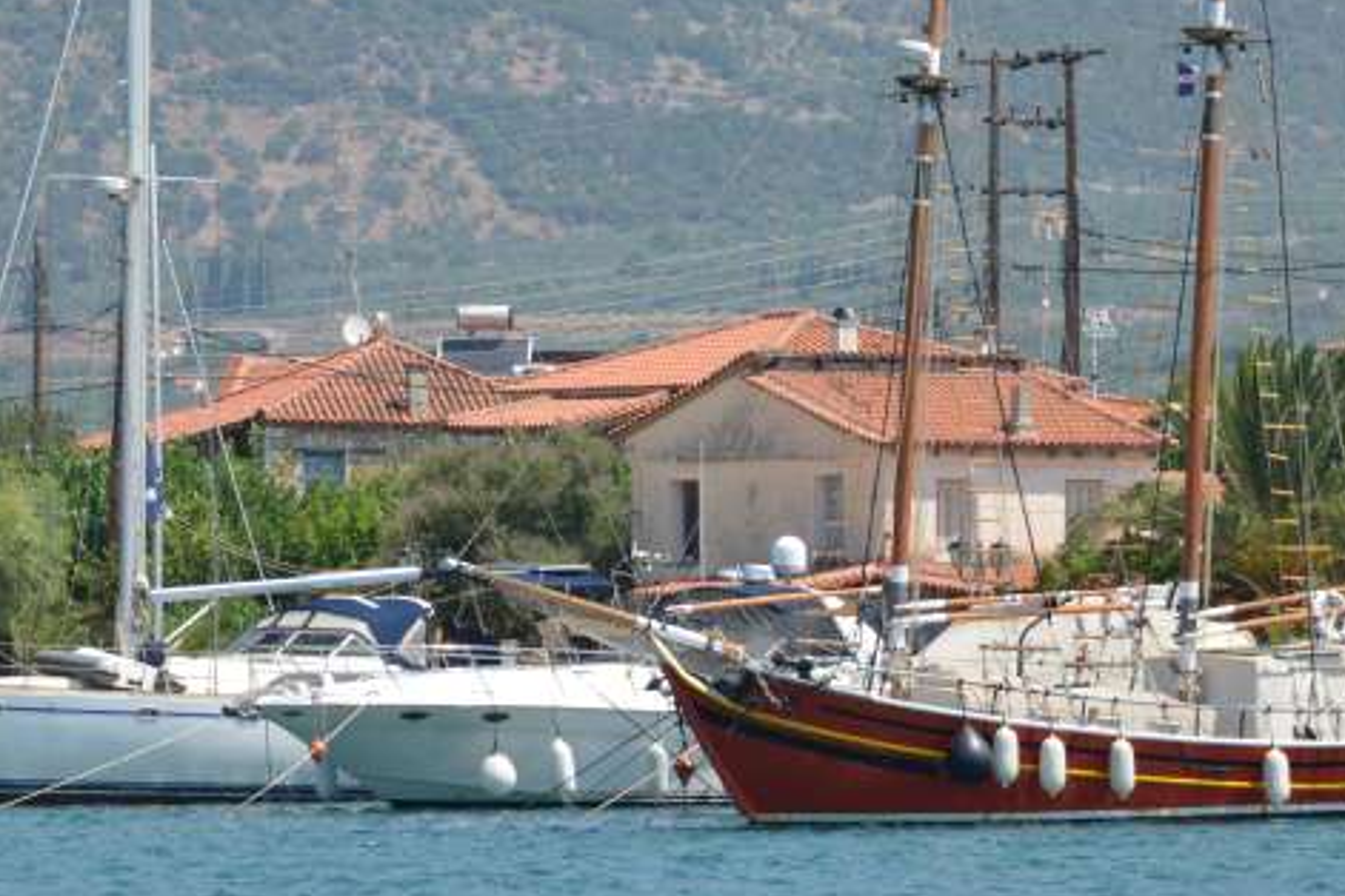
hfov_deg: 6.7
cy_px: 241
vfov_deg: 4.5
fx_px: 11432
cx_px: 14
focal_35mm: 306
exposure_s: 1/320
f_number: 13
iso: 1000
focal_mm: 120
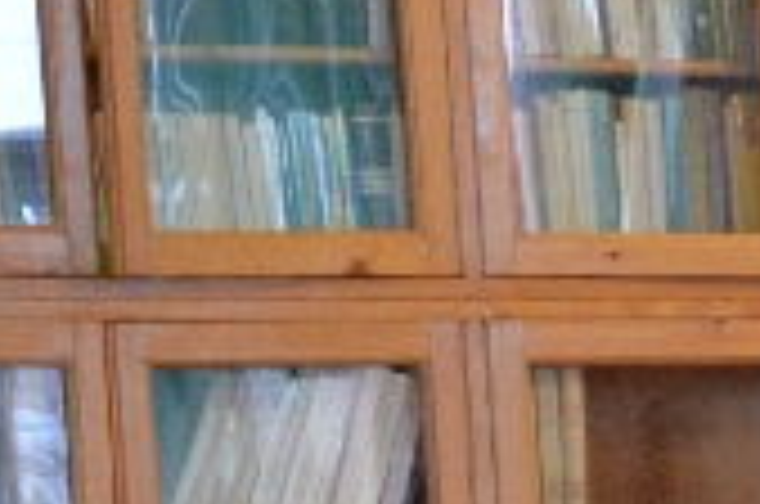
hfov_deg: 5.2
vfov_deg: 3.6
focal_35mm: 374
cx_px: 2428
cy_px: 981
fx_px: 7871
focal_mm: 35
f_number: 4.5
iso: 1100
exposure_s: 1/30
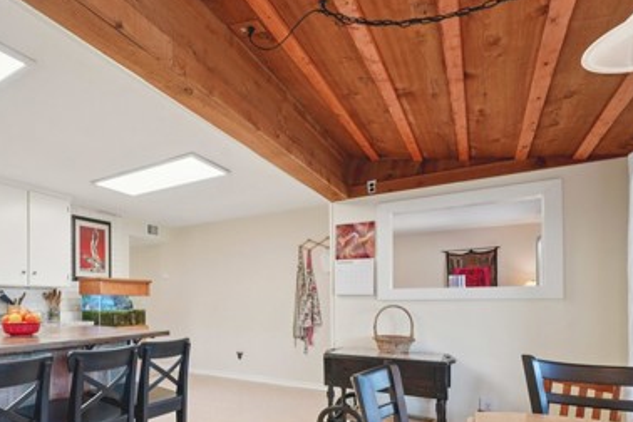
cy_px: 293
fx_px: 387
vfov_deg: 55.6
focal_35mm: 22
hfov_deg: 73.8
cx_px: 169
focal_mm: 13
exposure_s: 1/13
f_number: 8
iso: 400
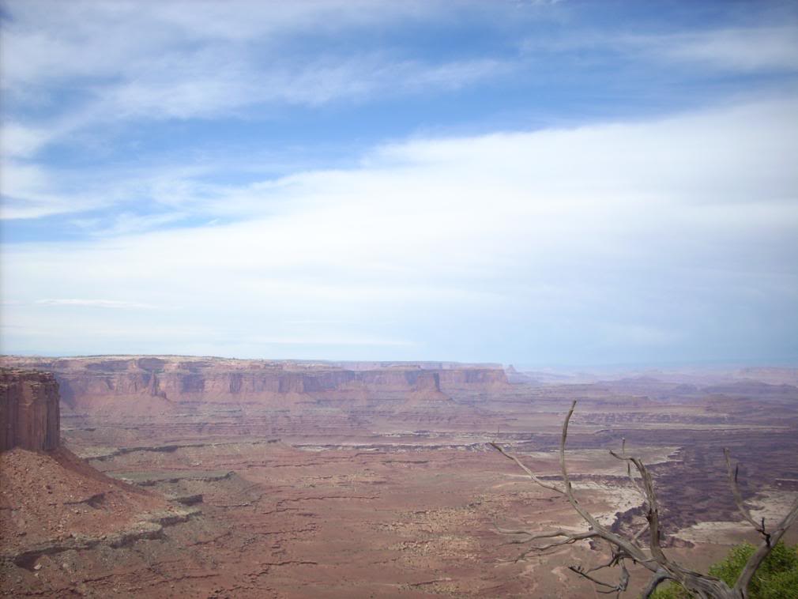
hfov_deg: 50.1
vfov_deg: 38.7
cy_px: 300
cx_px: 399
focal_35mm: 37
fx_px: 853
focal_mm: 6.2
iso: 64
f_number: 2.8
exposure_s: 1/878
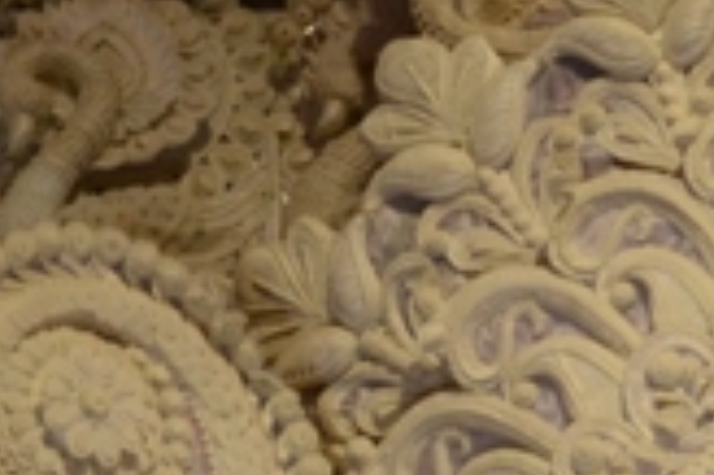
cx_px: 853
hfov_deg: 4.8
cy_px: 880
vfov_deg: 3.2
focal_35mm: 424
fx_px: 8401
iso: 500
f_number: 5
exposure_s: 1/100
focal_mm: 58
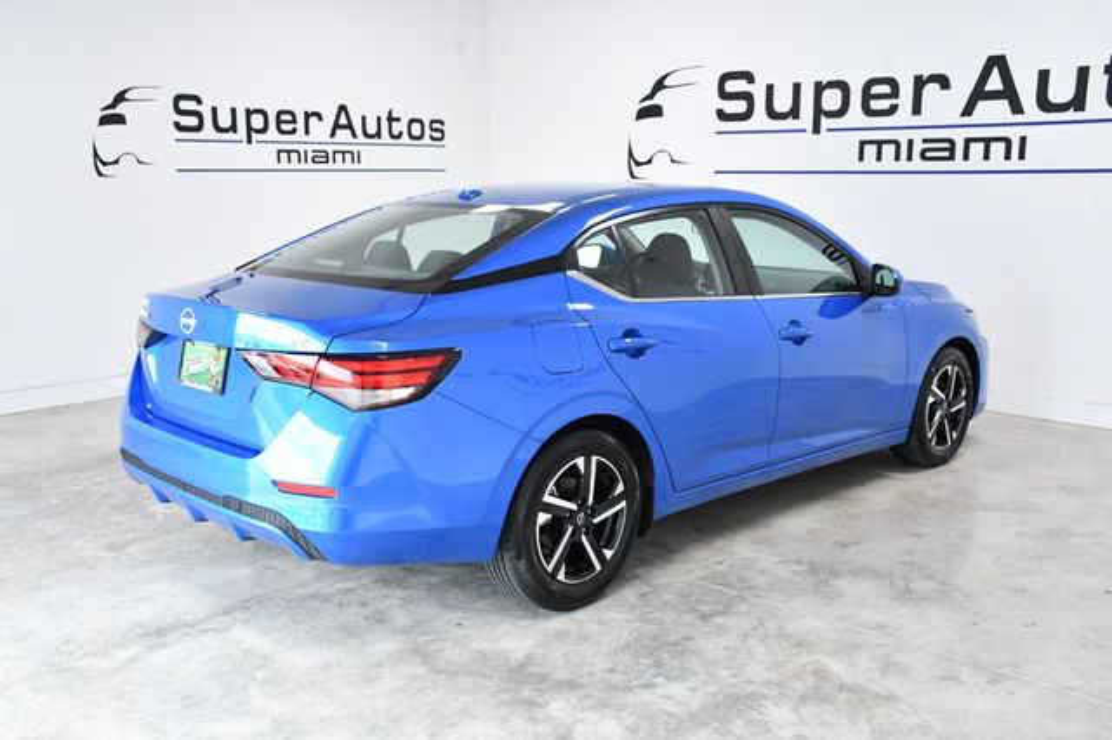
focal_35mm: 34
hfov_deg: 55.8
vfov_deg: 38.8
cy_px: 370
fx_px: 1050
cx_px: 556
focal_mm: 23
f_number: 8
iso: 2500
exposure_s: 1/250
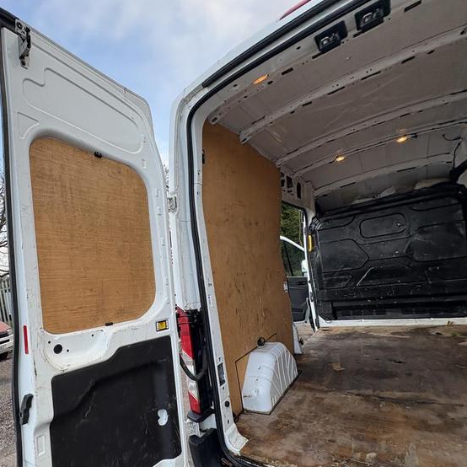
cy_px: 282
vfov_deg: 74.0
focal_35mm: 20
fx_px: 305
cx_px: 149
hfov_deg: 72.2
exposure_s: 1/130
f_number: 2.2
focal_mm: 2.22
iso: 50
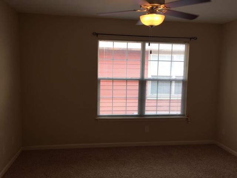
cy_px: 89
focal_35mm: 29
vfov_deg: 48.2
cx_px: 118
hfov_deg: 61.7
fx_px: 199
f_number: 2.2
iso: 32
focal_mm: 4.15
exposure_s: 1/124
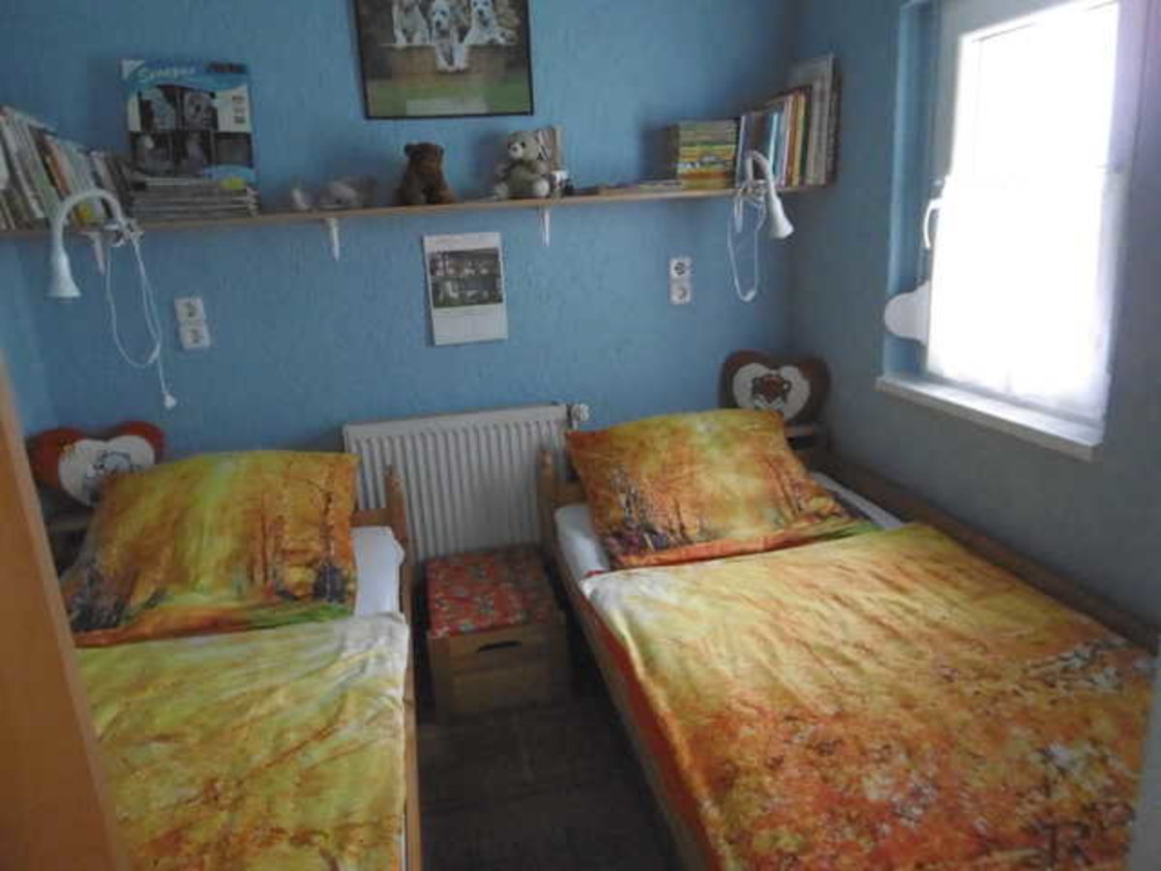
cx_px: 580
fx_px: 805
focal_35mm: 24
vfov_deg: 56.8
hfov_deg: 71.6
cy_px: 436
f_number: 3.1
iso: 800
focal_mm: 4.3
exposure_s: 1/15
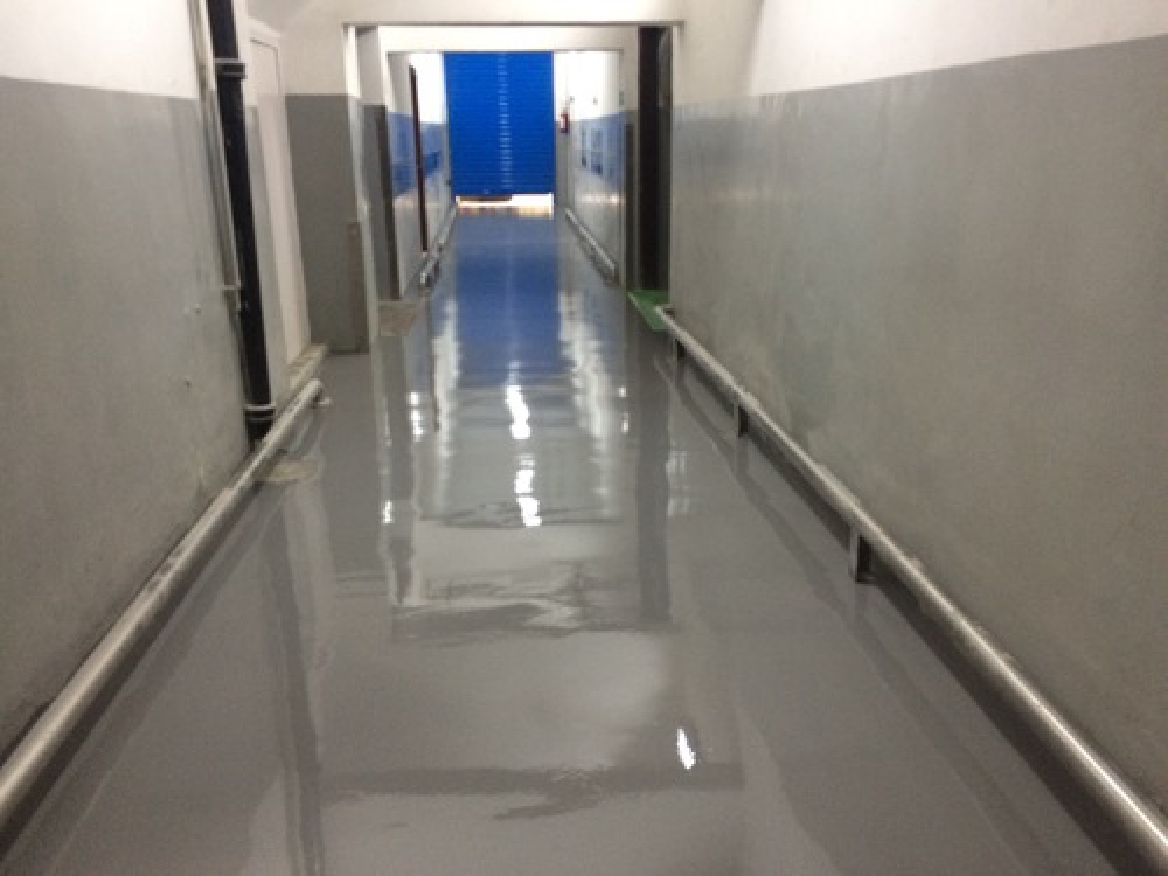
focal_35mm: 29
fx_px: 979
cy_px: 438
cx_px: 584
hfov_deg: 61.7
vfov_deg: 48.2
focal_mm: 4.15
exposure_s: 1/33
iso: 320
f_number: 2.2
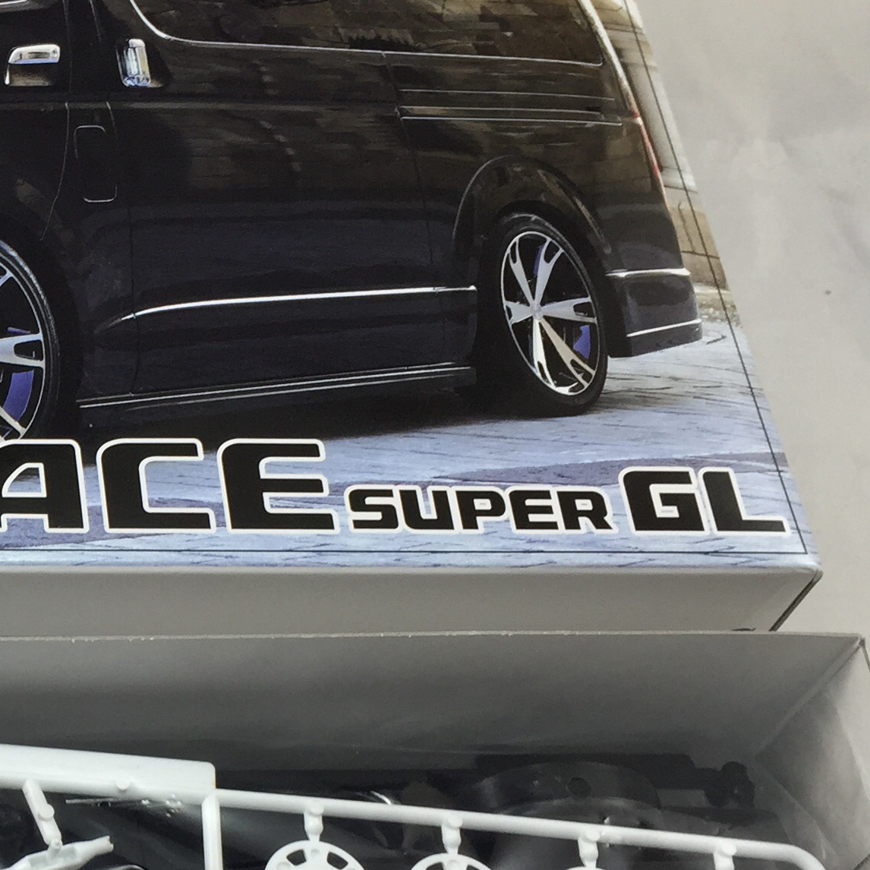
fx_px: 2076
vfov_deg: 23.5
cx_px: -156
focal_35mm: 73
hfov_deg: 22.0
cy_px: 639
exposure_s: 1/60
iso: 40
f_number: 2.2
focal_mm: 4.15
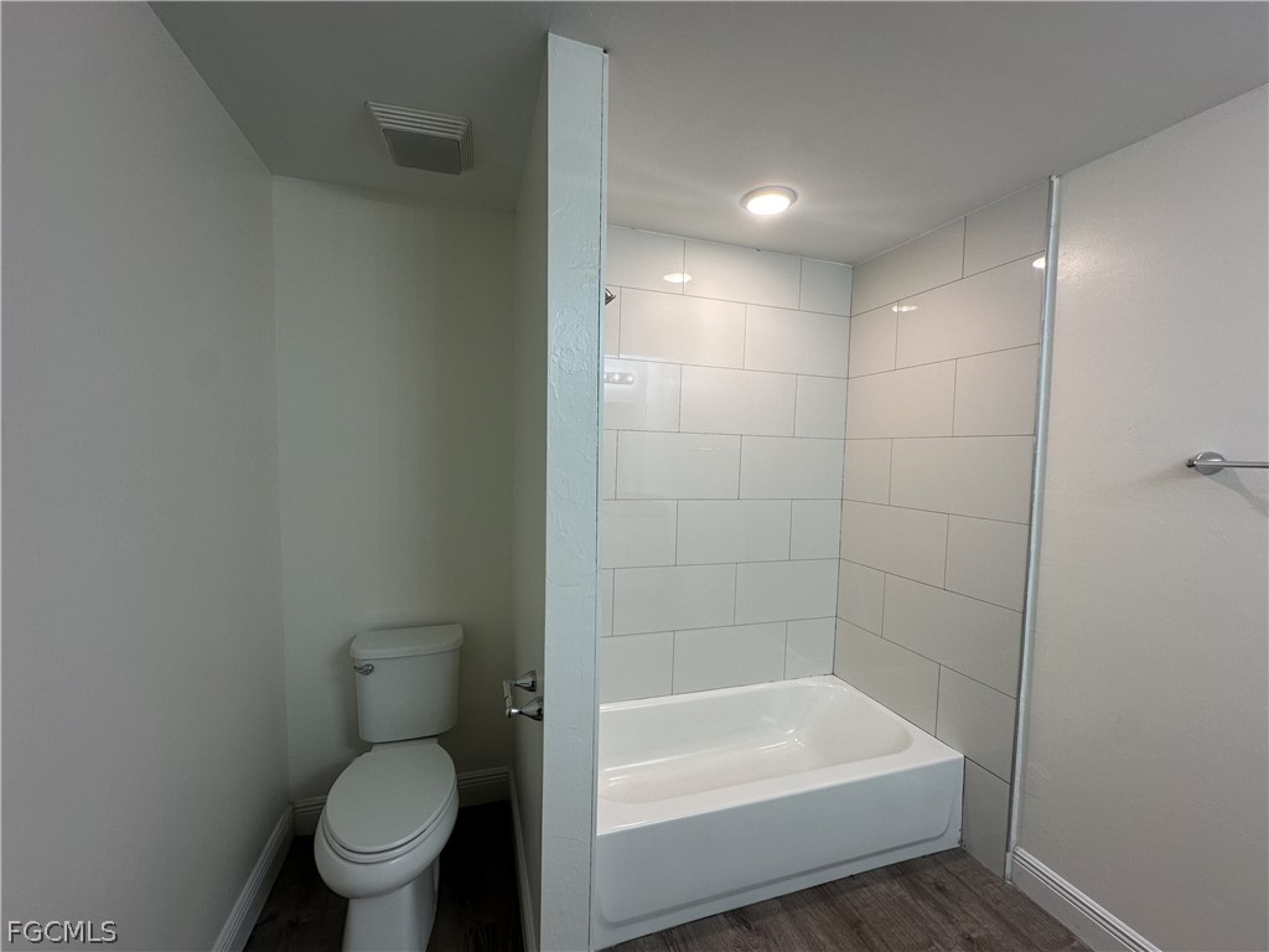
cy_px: 476
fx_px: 513
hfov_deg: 102.1
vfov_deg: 85.7
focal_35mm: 14
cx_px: 634
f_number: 2.2
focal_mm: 2.22
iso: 64
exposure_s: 1/60
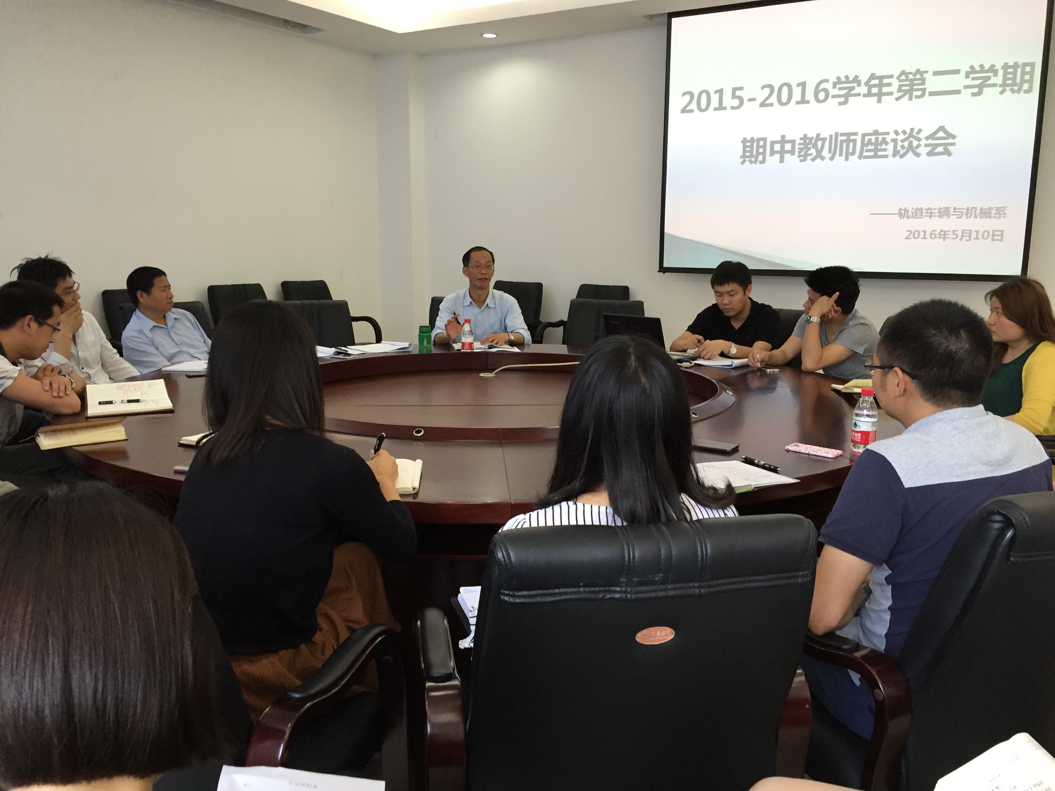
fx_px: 884
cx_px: 528
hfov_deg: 61.7
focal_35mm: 29
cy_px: 396
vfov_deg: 48.2
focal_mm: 4.15
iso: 80
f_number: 2.2
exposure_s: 1/33
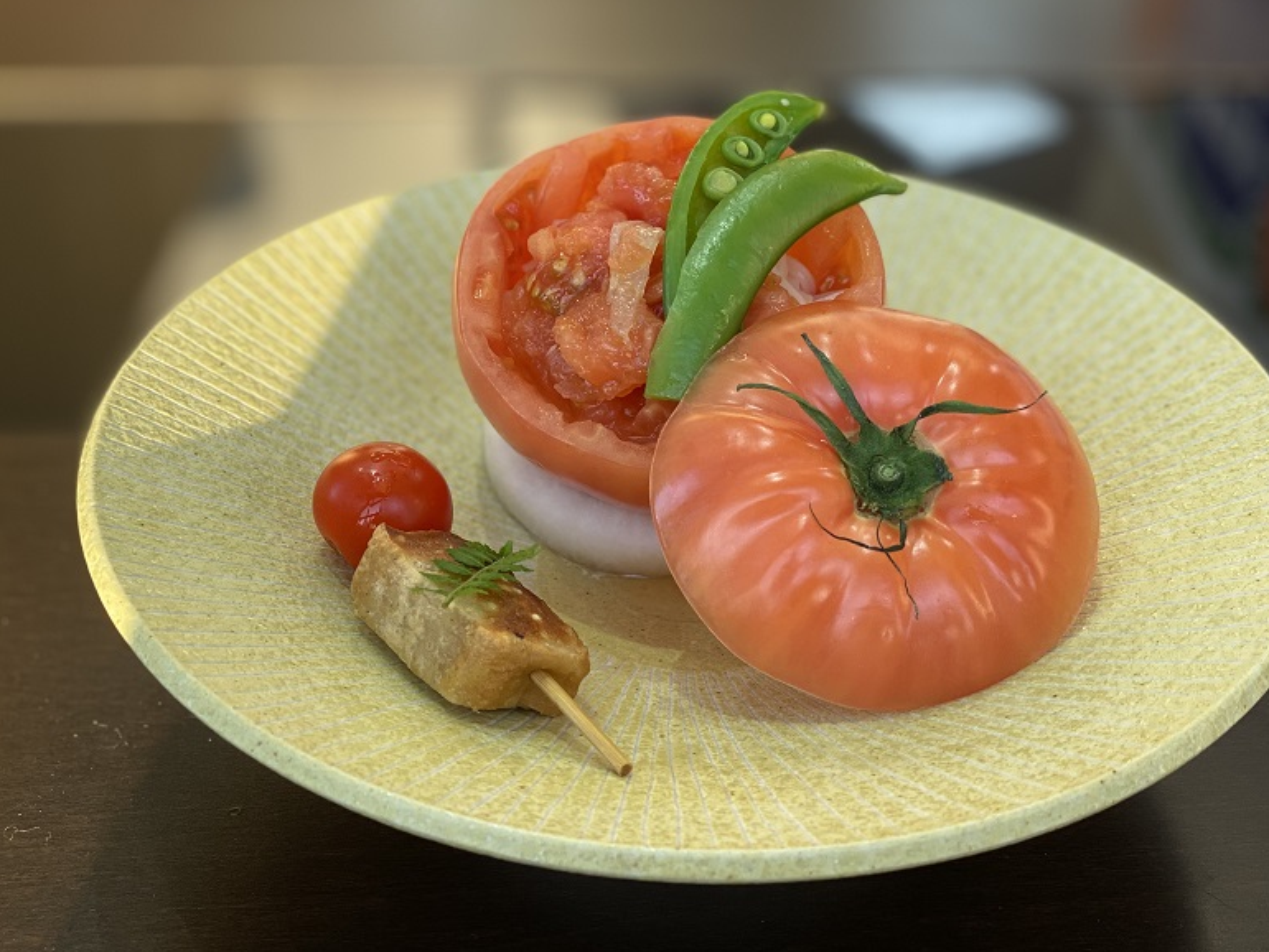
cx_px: 630
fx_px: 1980
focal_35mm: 54
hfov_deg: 35.5
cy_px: 476
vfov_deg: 27.0
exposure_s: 1/122
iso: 64
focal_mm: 6
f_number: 2
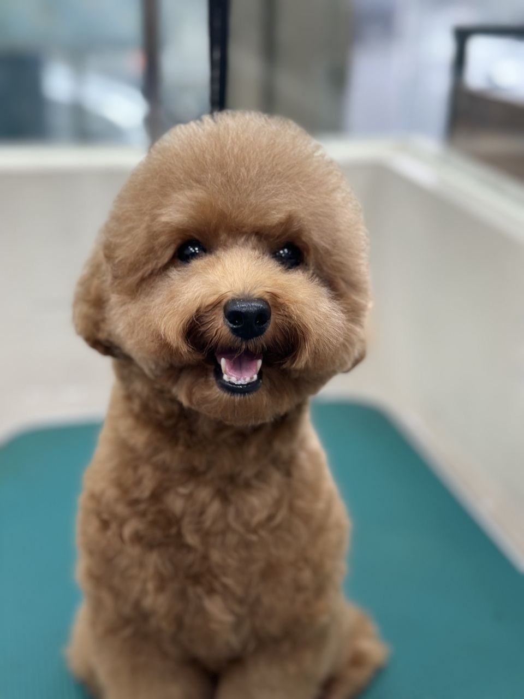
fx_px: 969
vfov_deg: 39.7
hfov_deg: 30.3
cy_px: 350
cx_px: 262
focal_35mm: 48
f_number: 1.78
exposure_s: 1/60
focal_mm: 6.86
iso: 100
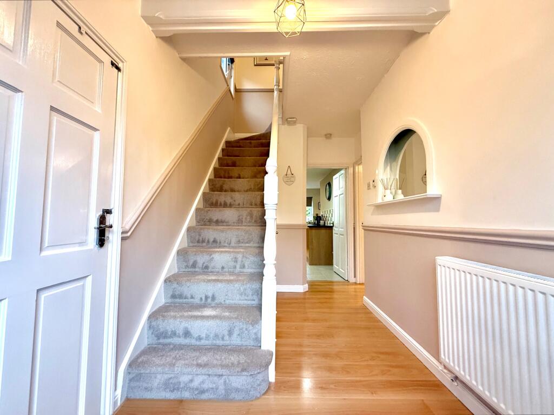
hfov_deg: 102.1
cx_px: 277
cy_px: 208
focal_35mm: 14
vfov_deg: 85.7
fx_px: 224
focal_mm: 2.22
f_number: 2.2
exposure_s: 1/99
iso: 320
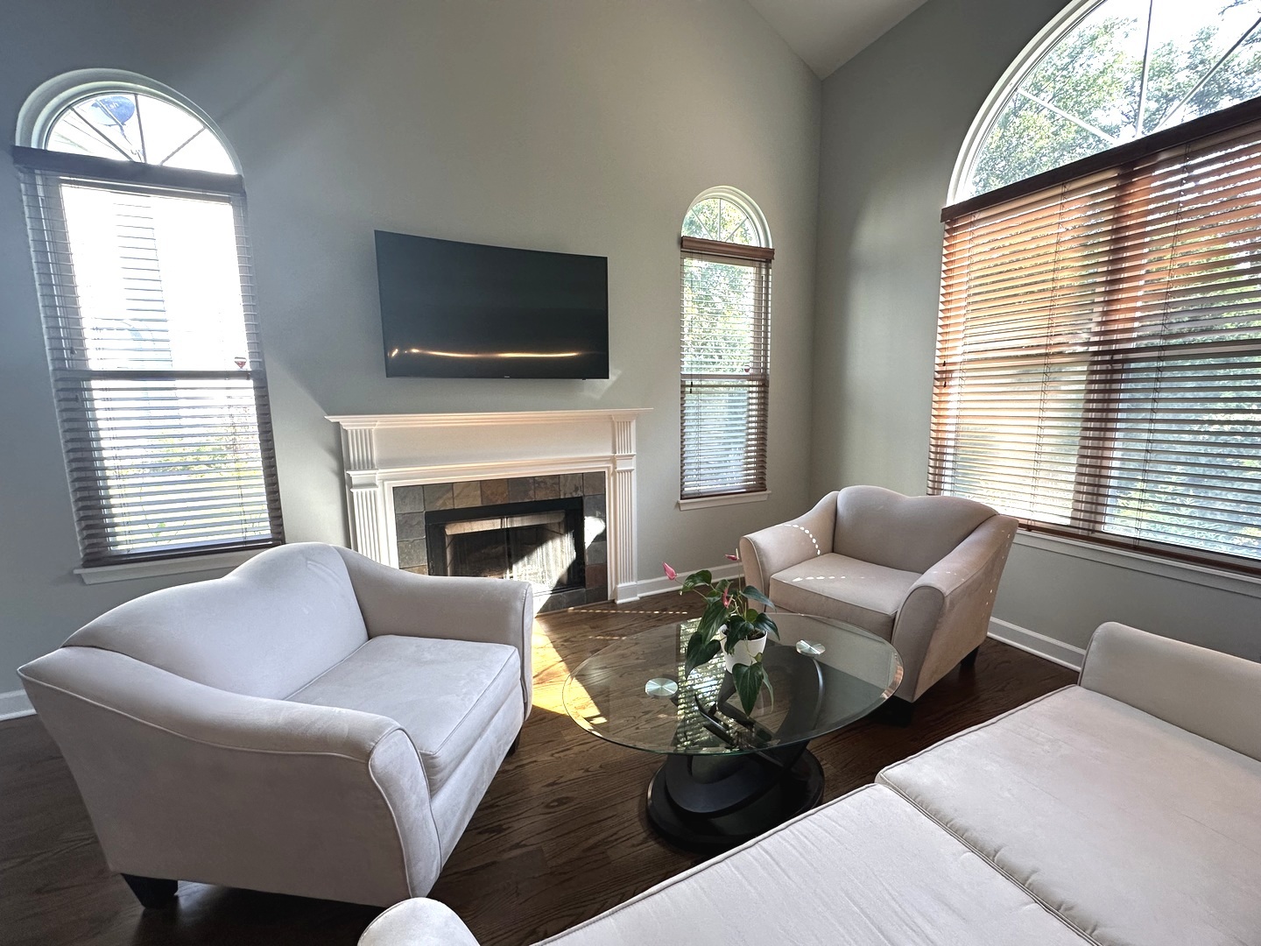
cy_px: 473
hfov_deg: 102.1
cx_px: 630
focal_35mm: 14
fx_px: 510
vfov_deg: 85.7
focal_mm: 2.22
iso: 160
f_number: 2.2
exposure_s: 1/120
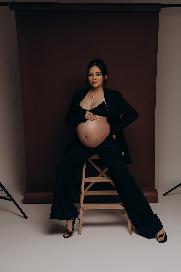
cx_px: 90
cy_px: 136
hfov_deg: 25.1
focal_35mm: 54
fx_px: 407
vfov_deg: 36.9
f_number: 5.6
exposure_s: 1/200
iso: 200
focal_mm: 54
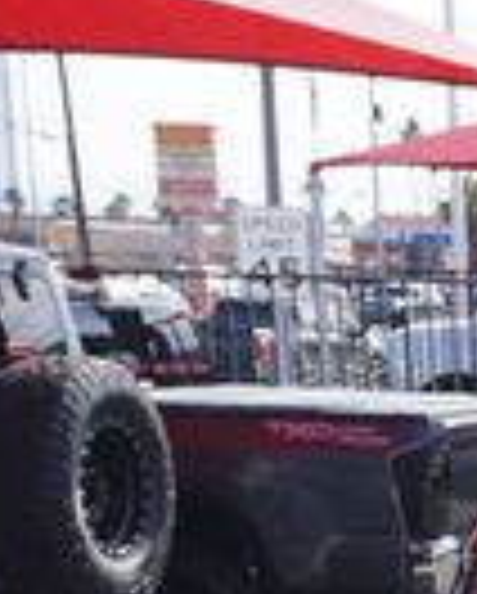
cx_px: 1318
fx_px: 2394
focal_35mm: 136
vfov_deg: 13.3
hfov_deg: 9.5
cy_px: 914
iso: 100
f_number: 6.3
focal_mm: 20
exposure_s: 1/200
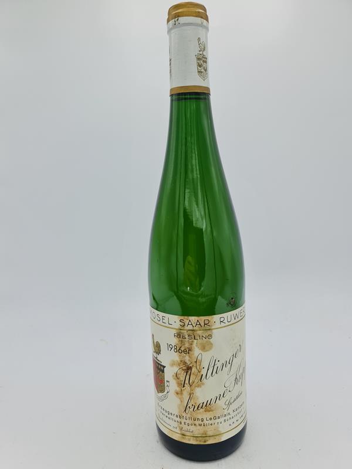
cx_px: 176
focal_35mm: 25
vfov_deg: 69.4
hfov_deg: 54.9
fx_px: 339
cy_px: 234
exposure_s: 1/401
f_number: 1.8
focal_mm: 7
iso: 50
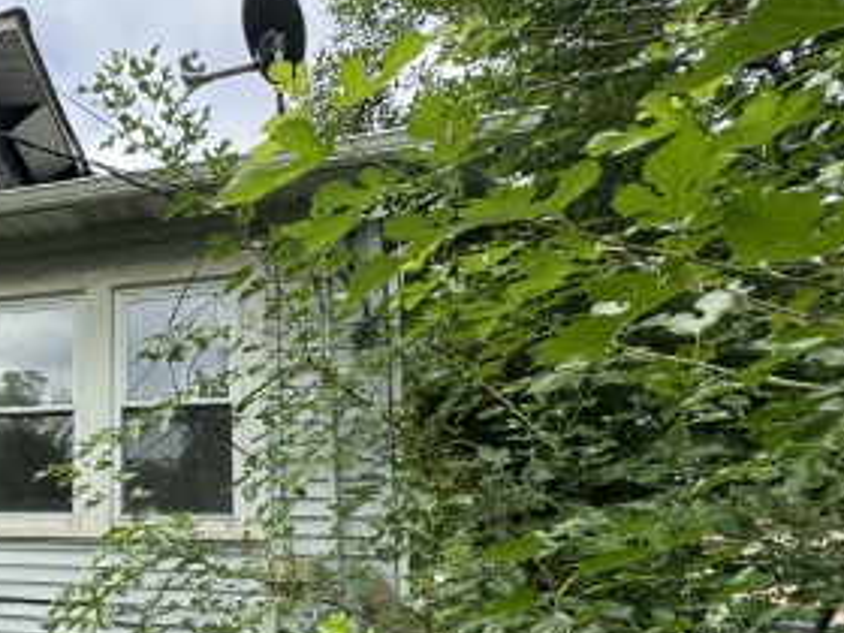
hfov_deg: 45.3
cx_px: -48
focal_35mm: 32
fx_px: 780
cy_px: 458
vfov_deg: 43.1
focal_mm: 2.22
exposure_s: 1/498
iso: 50
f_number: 2.2
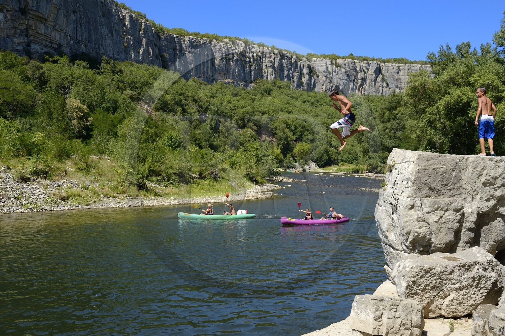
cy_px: 168
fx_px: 477
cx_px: 252
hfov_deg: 55.8
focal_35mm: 34
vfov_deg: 38.8
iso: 200
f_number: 8
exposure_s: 1/400
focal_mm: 34
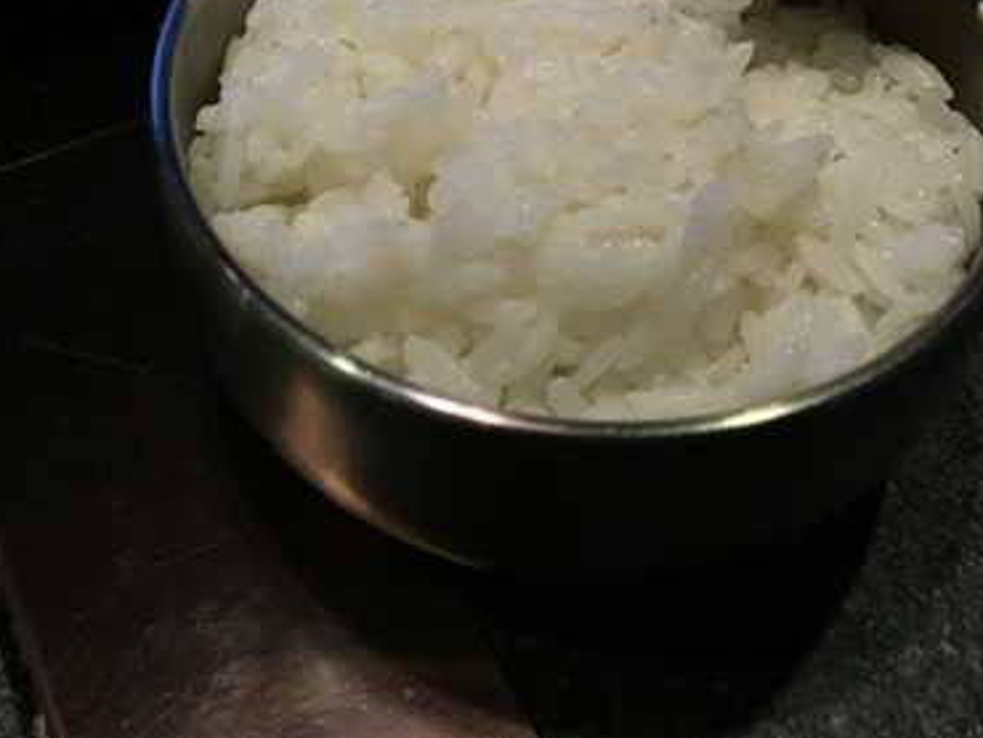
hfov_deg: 40.4
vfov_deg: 30.1
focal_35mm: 47
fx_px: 1336
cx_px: 484
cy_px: 143
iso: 125
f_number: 2.2
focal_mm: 4.15
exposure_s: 1/30
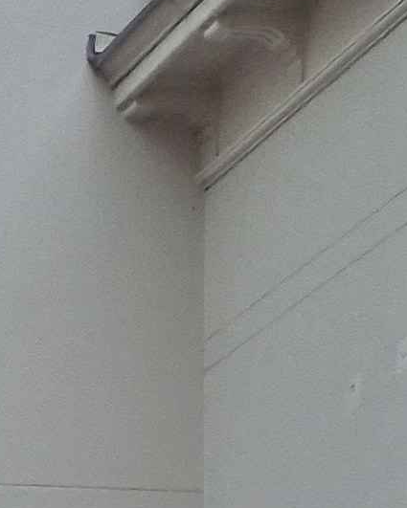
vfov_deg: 9.5
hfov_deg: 7.9
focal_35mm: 169
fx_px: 2544
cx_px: -811
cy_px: 1408
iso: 25
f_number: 1.8
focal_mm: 5.4
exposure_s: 1/1332
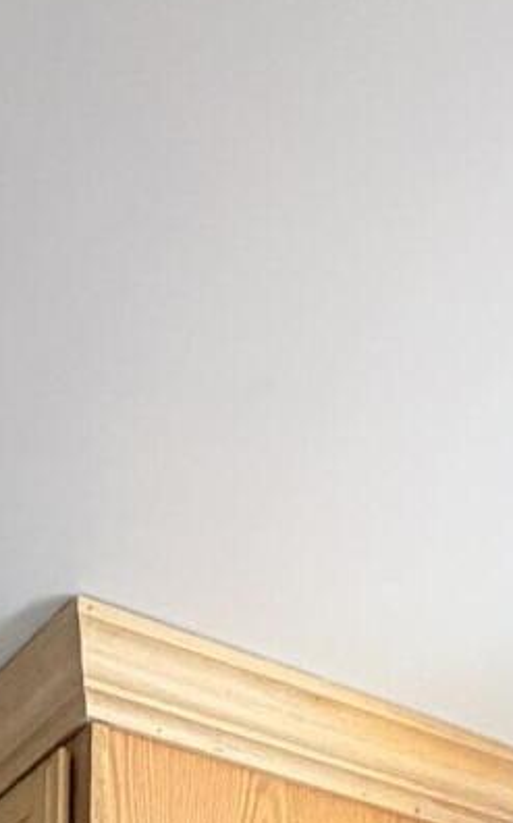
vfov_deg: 15.7
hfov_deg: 16.3
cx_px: -170
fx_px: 1680
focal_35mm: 75
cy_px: 1916
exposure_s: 1/120
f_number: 2.2
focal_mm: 2.22
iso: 200
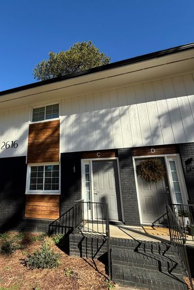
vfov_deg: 89.9
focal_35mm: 18
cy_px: 150
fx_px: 145
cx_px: 67
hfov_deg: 65.9
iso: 64
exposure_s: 1/1339
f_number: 2.2
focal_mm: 2.22
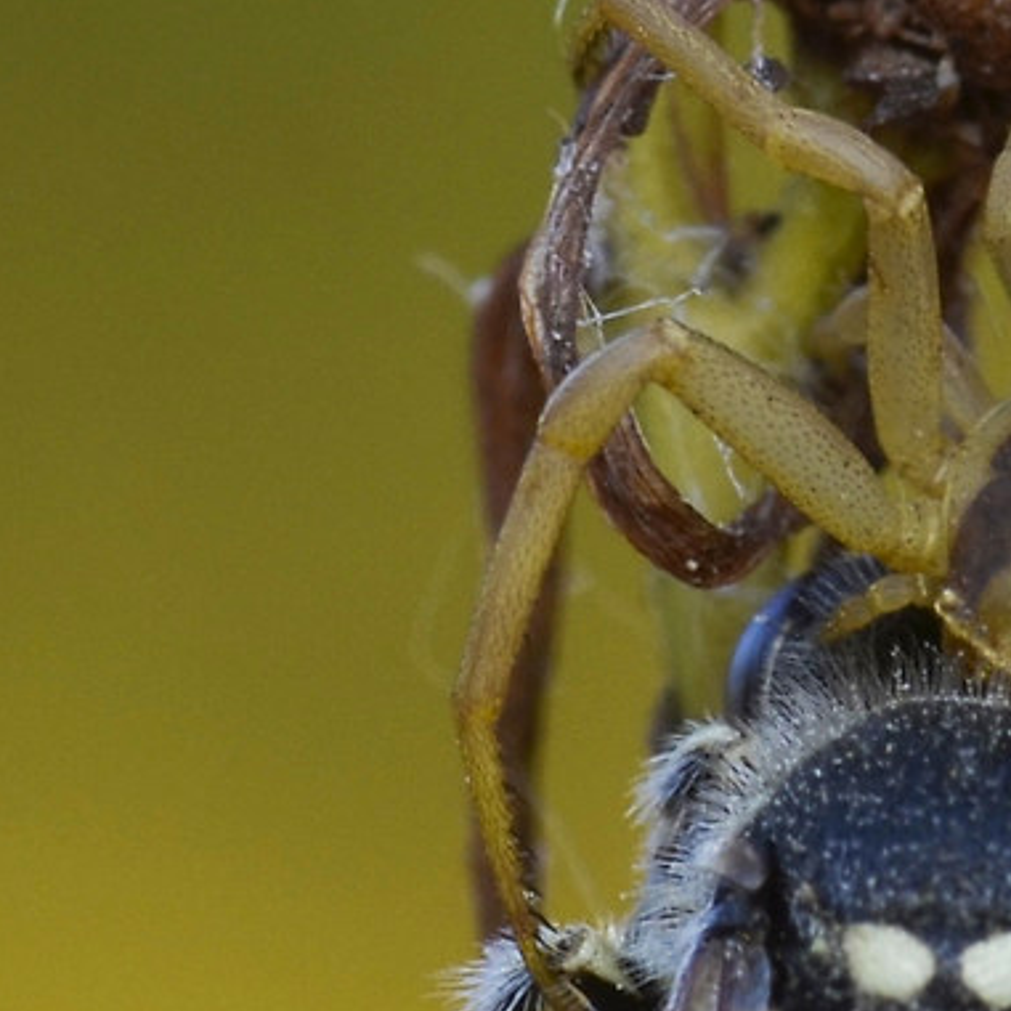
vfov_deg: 2.1
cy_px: 1065
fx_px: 27811
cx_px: 1160
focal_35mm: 842
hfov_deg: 2.1
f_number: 14
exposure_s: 1/50
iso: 160
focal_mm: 105
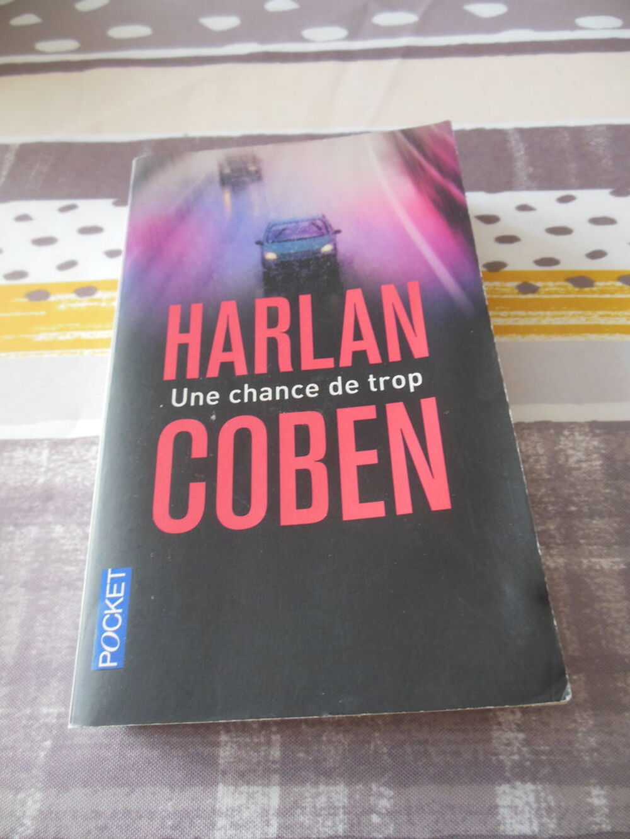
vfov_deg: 69.4
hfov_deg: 54.9
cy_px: 420
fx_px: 607
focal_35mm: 25
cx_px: 315
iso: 200
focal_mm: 4.5
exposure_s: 1/30
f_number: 3.2
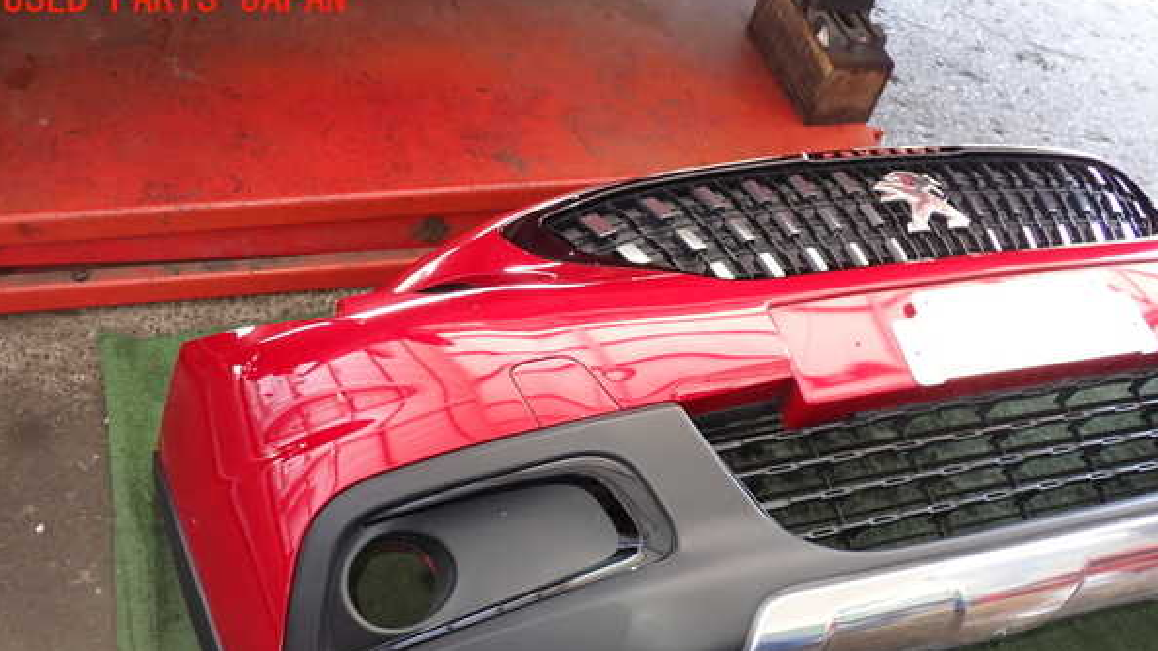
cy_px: 413
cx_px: 577
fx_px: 1013
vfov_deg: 35.4
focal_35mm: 33
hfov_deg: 59.5
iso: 200
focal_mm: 5.4
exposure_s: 1/30
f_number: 2.3
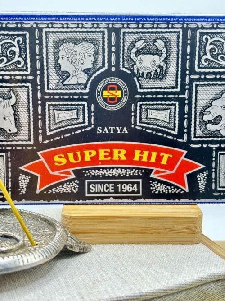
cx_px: 112
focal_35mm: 52
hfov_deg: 28.0
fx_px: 451
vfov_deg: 36.8
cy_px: 150
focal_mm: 5.96
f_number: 1.6
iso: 80
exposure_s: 1/50
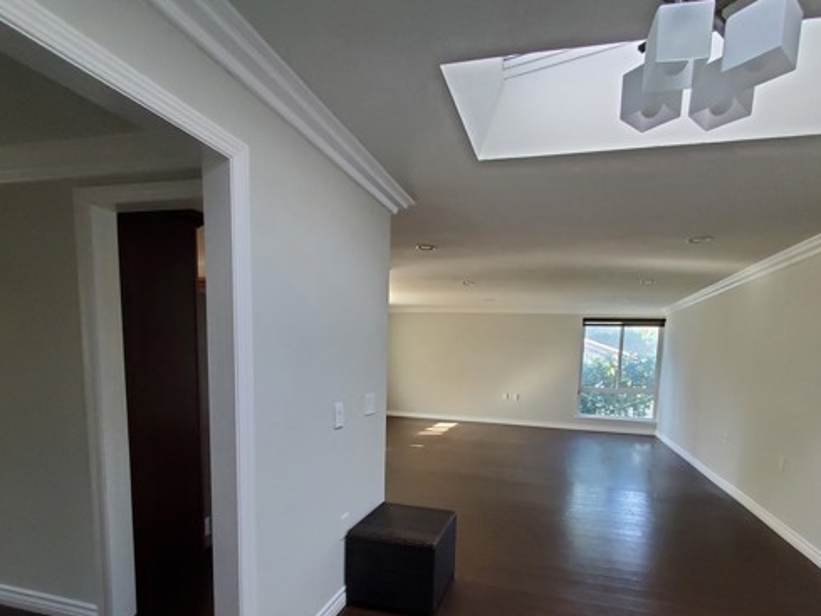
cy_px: 391
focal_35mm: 17
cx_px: 448
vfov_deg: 73.3
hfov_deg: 90.8
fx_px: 403
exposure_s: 1/51
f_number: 2.2
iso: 320
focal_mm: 1.8
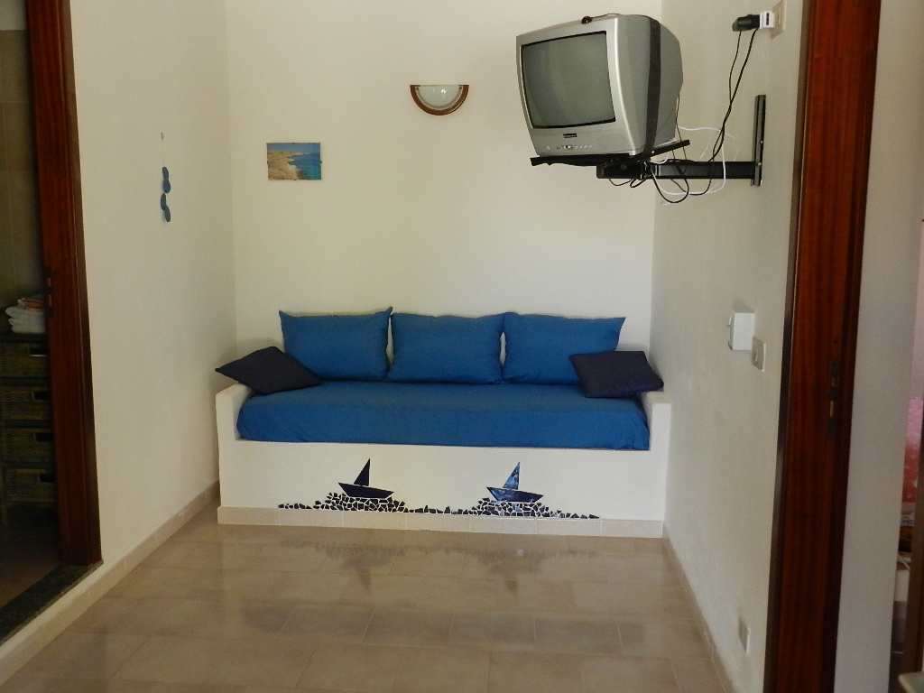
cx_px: 462
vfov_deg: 44.2
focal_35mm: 32
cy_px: 346
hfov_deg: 56.8
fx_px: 854
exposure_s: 1/60
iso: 640
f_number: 3.7
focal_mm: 5.6
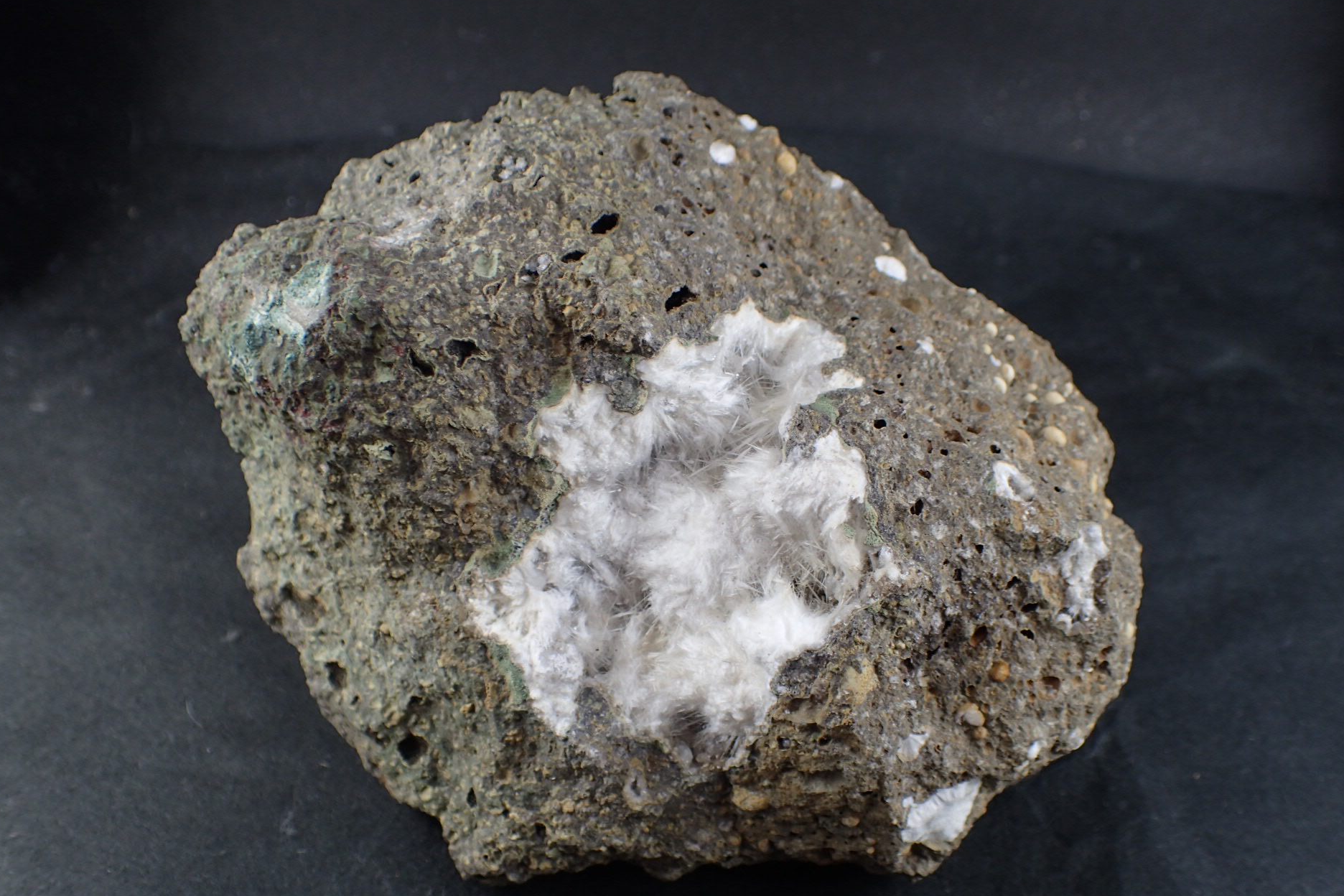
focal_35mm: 32
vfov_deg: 41.0
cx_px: 683
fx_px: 1195
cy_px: 507
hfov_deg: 58.7
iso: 100
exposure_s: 1/200
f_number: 2.3
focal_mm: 5.5
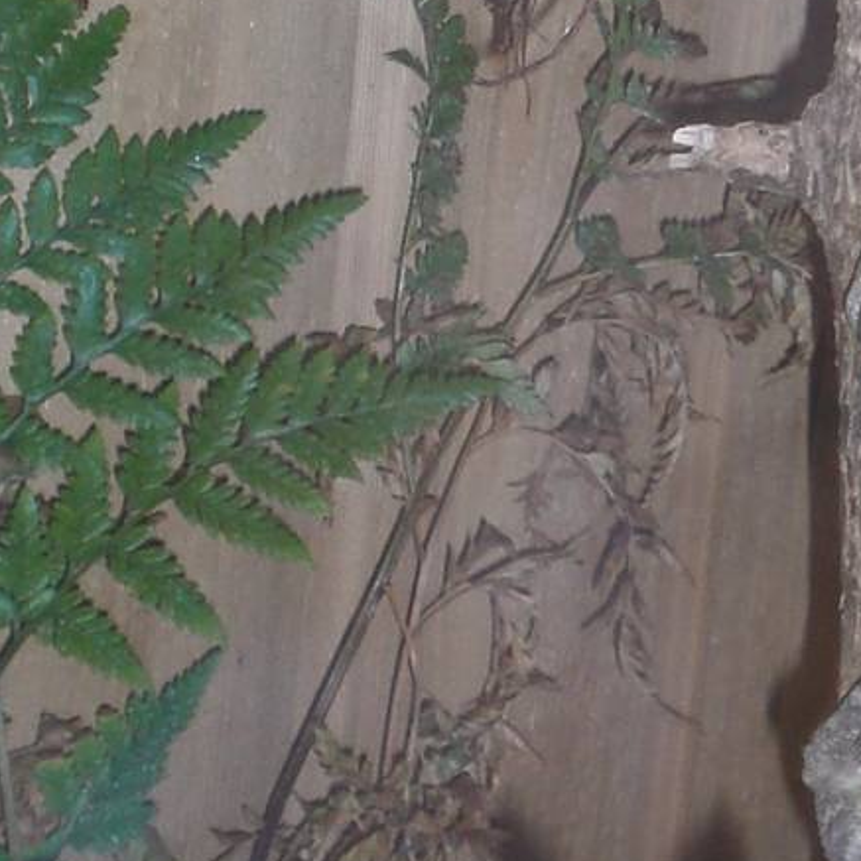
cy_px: 445
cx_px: 865
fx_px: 4643
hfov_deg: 10.5
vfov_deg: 10.6
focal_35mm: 165
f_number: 3.6
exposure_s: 1/60
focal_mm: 8.44
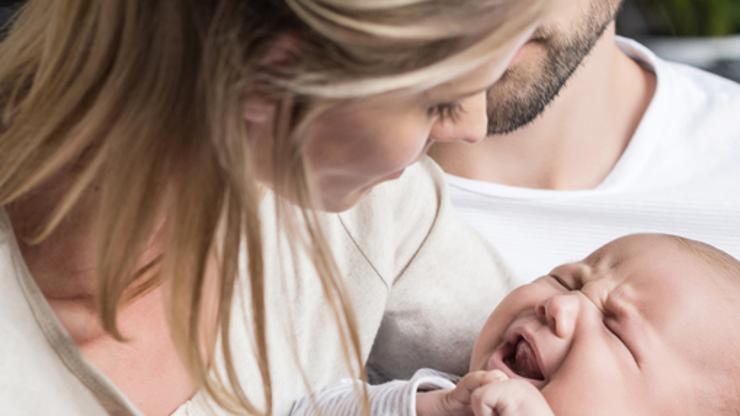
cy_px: 434
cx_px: 260
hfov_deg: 20.7
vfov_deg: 11.6
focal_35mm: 103
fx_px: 2021
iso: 250
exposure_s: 1/160
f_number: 3.5
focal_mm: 50
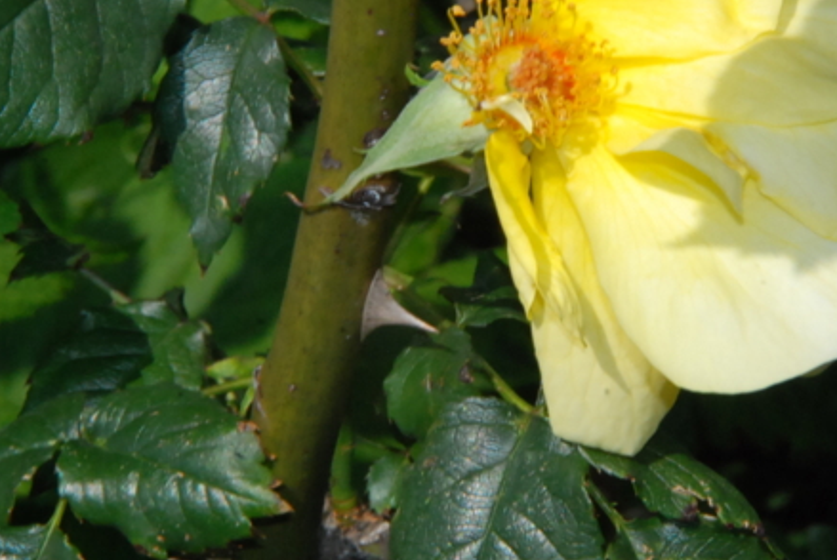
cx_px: 582
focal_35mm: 765
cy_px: 131
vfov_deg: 1.8
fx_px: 17810
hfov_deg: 2.7
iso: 800
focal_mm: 280
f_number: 32
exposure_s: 1/200
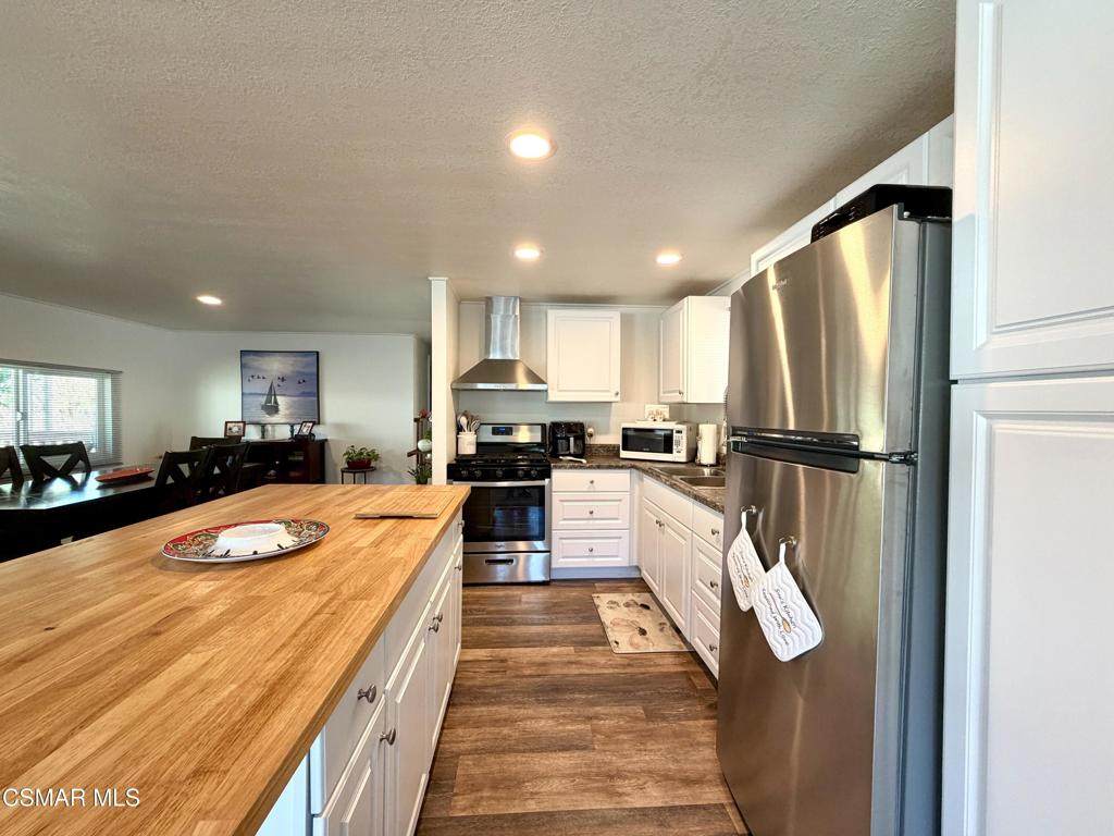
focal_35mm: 14
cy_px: 418
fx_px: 451
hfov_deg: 102.1
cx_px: 557
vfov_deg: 85.7
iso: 160
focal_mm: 2.22
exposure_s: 1/60
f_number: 2.2
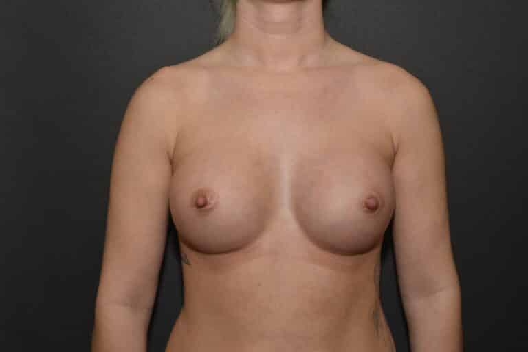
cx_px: 264
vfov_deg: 22.6
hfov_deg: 33.4
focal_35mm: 60
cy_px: 176
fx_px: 880
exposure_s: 1/125
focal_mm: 40
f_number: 8
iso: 200
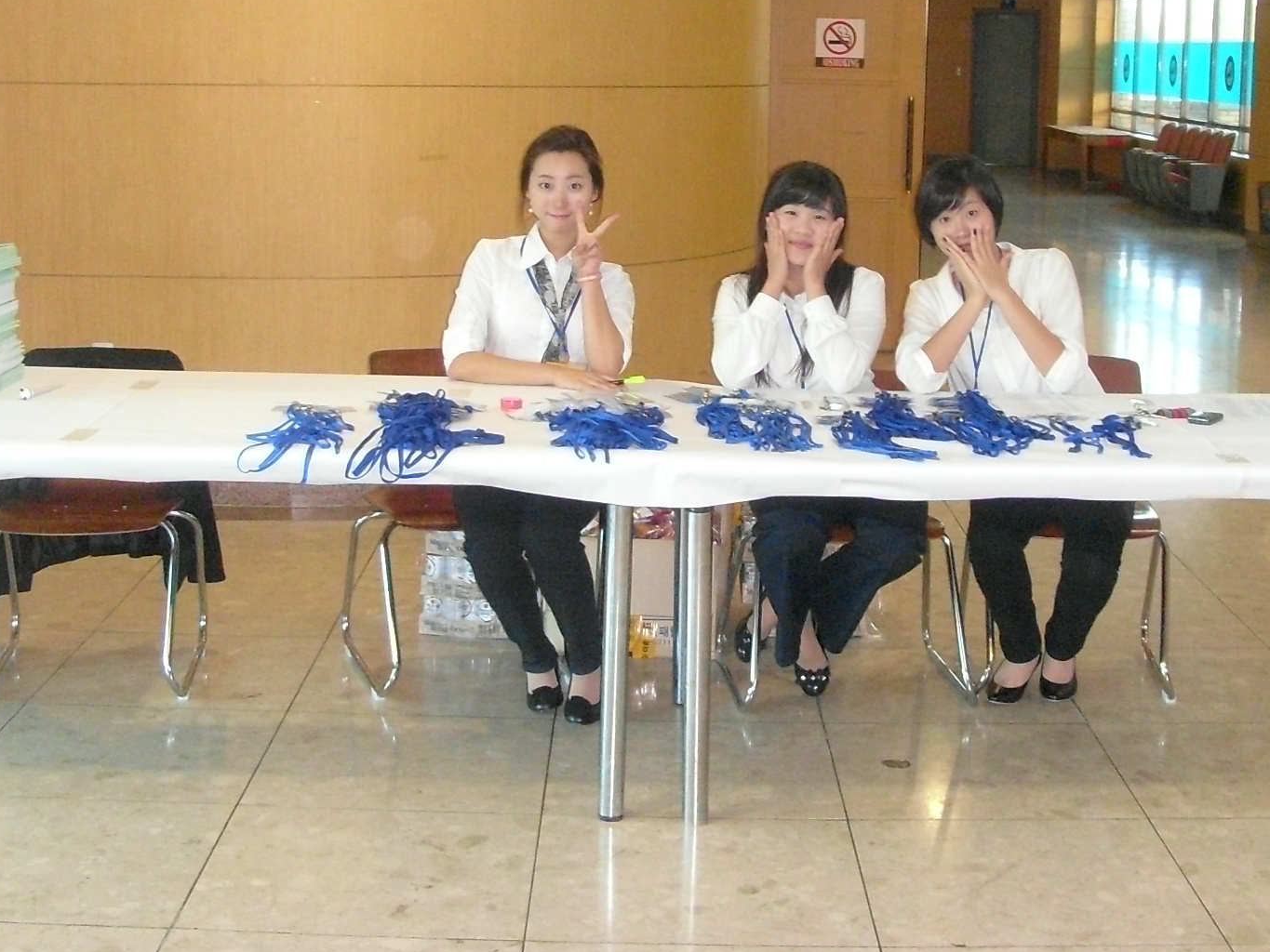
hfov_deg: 35.5
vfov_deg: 26.9
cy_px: 316
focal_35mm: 54
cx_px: 689
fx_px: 1981
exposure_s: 1/45
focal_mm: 6
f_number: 3.5
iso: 100
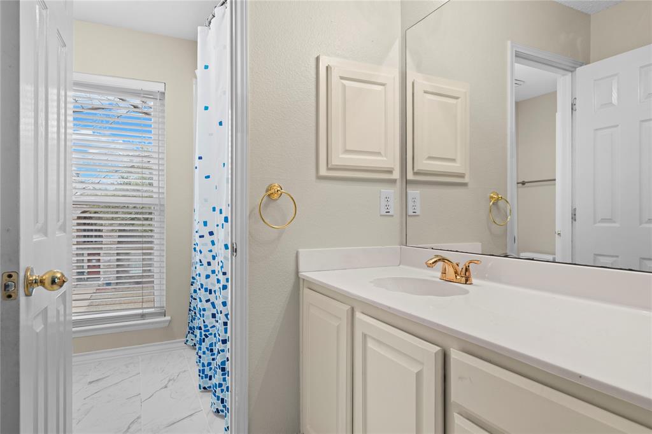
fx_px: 389
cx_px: 326
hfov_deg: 79.9
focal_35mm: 22
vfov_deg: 58.3
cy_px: 217
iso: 800
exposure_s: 1/4
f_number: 9
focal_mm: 21.5
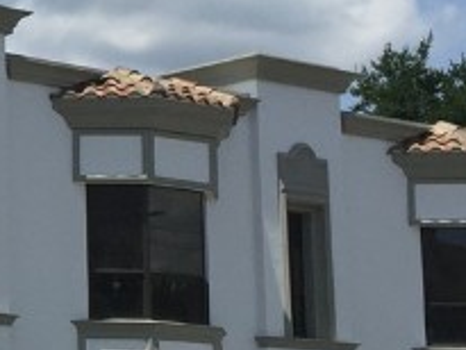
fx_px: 1953
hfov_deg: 12.5
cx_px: -366
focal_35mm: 145
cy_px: 141
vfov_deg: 10.2
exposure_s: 1/3049
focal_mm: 4.15
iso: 32
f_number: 2.2
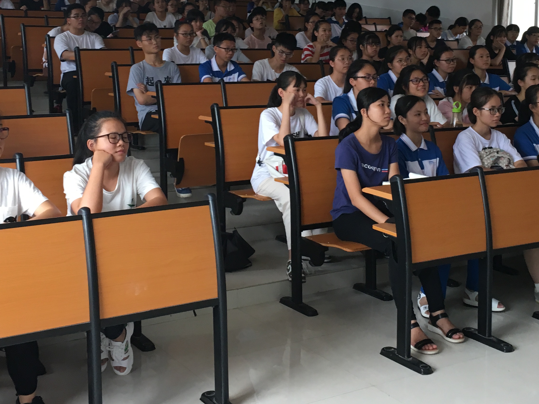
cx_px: 283
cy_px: 118
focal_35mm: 52
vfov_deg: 27.8
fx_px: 810
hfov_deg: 36.8
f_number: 2.2
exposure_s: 1/33
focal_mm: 4.15
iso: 40
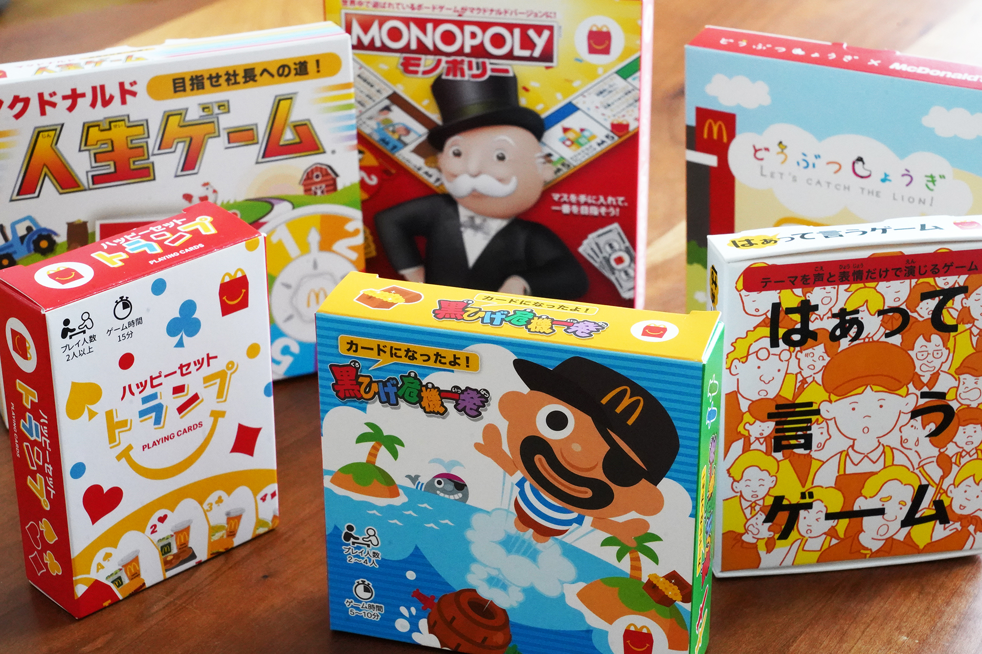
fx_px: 1937
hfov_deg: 28.5
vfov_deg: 19.2
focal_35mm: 71
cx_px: 491
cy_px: 327
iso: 12800
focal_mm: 71
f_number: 20
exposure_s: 1/20
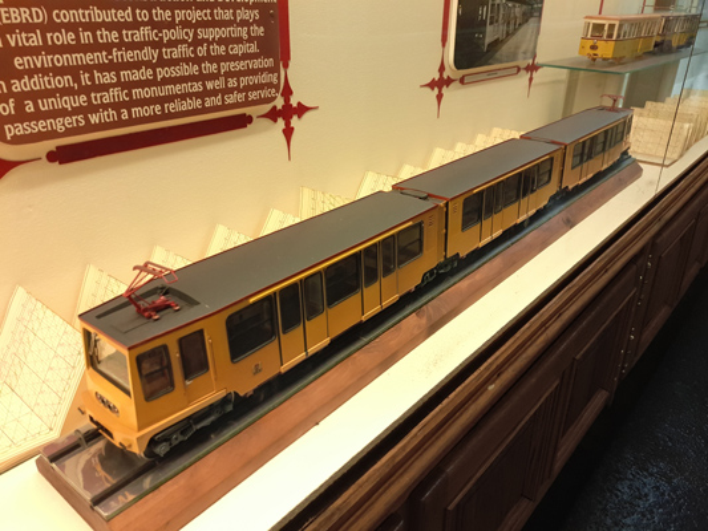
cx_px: 354
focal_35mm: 31
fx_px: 634
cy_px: 266
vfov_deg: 45.5
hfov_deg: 58.3
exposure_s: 1/33
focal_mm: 4.73
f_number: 2.2
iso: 160
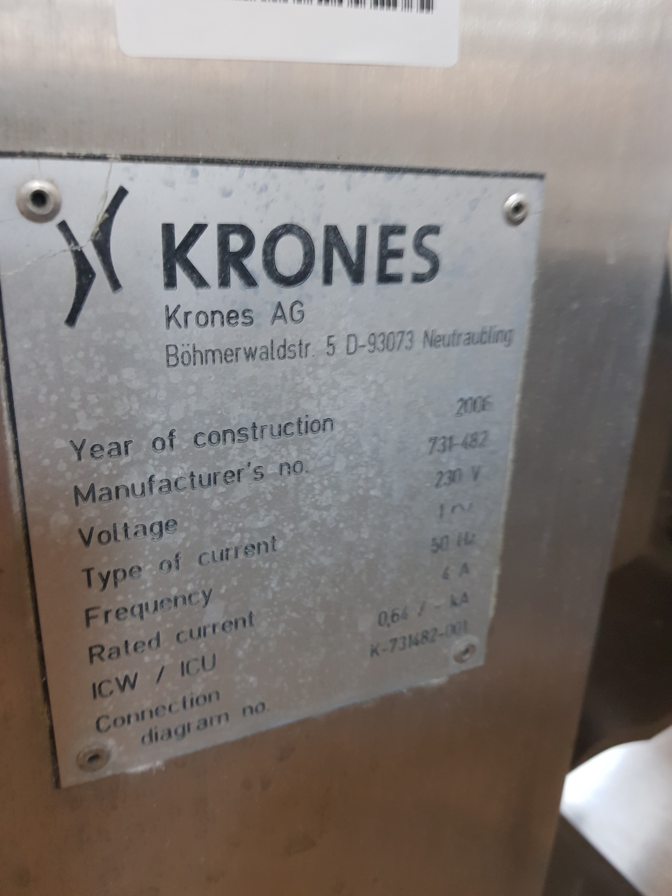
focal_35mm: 26
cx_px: 336
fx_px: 673
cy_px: 448
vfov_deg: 67.3
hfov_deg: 53.1
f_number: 1.7
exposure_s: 1/10
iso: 200
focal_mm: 4.3
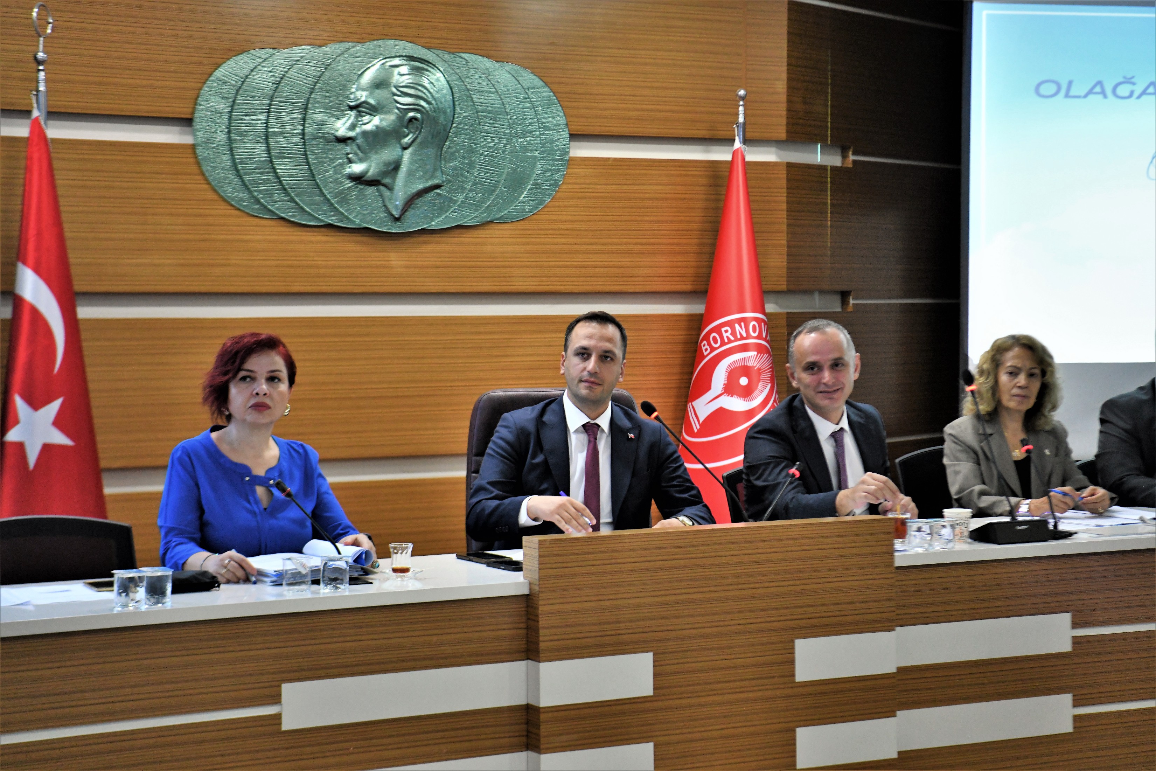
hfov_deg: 28.8
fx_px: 2248
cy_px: 386
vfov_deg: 19.5
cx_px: 578
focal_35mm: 70
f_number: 2.8
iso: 3200
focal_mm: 70
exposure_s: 1/200
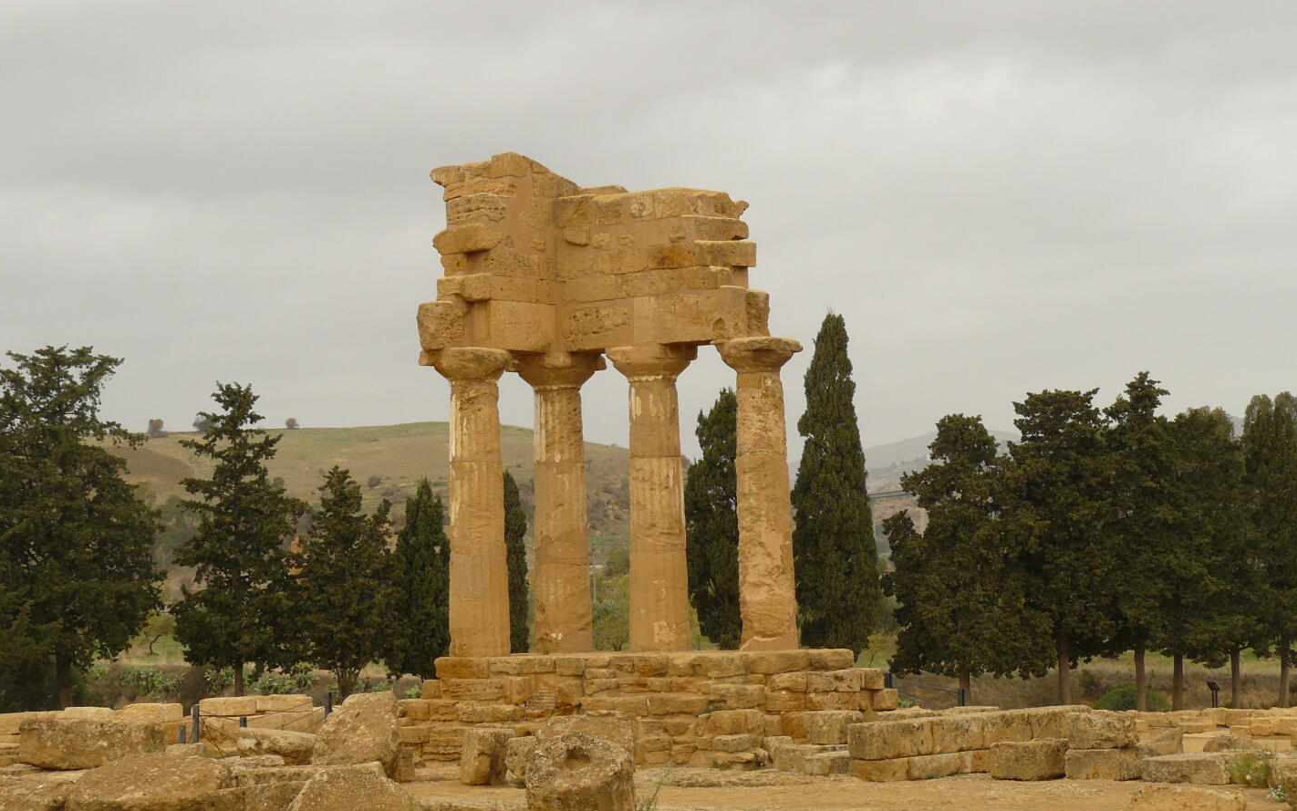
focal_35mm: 88
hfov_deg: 23.6
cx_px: 648
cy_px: 471
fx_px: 3111
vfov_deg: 14.8
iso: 100
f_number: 5.6
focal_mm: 13.7
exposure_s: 1/200
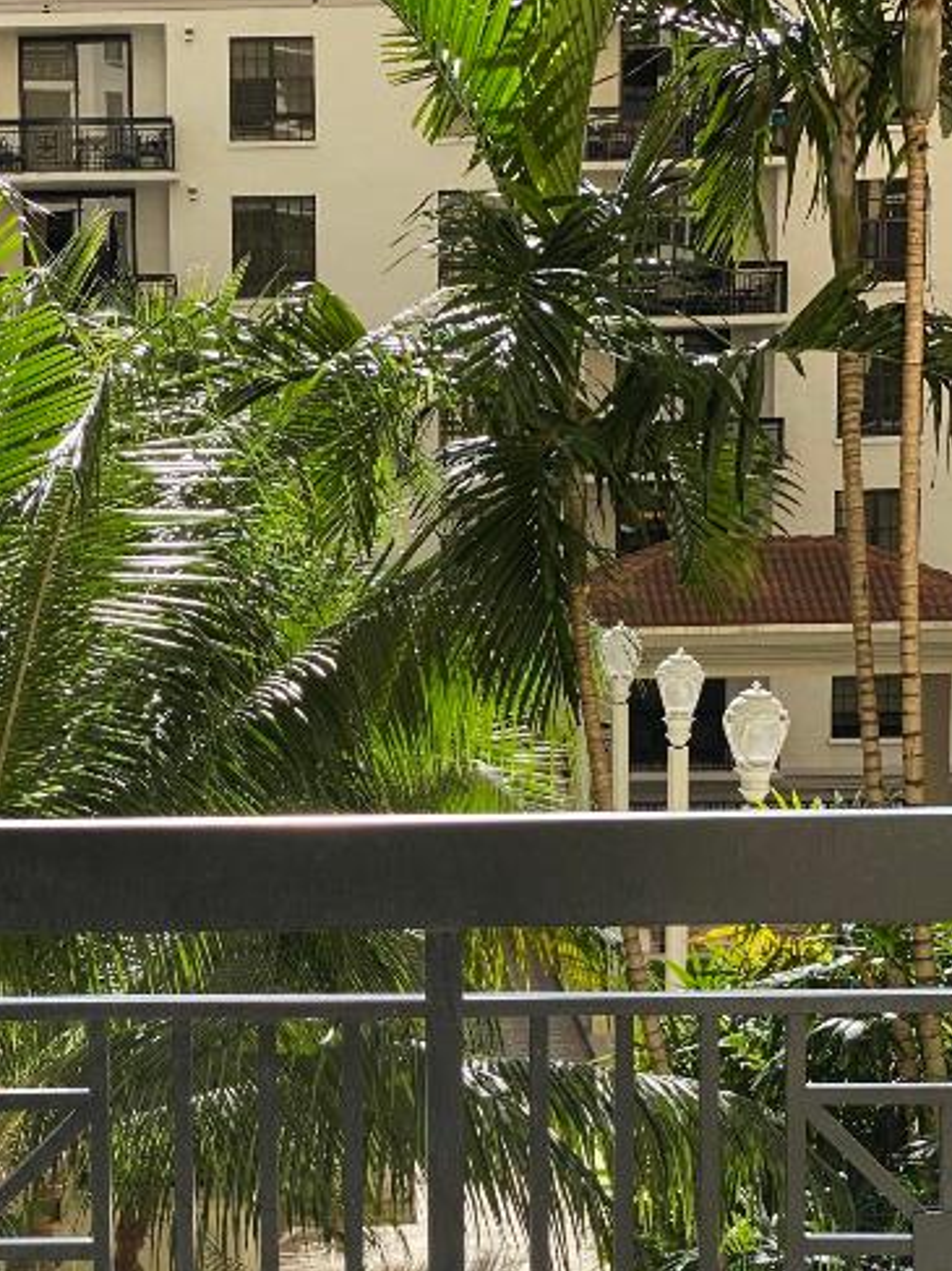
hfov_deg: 17.9
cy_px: 919
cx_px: 248
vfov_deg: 23.6
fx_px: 3008
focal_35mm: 82
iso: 20
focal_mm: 6
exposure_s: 1/685
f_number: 2
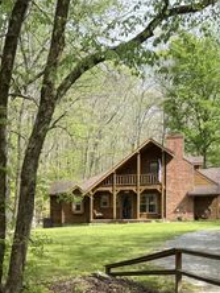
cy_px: 238
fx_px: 457
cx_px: 51
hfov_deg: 26.7
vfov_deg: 34.3
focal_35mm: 54
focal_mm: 6.76
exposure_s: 1/1122
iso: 80
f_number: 1.78
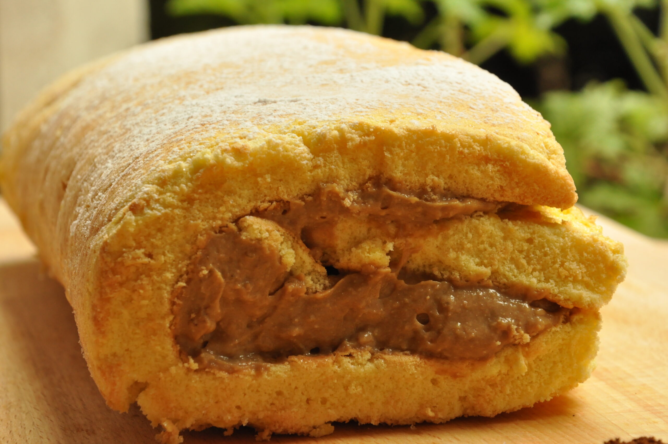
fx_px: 2919
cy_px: 222
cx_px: 334
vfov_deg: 8.7
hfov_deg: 13.1
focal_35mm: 158
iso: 800
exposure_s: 1/50
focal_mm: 105
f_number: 11
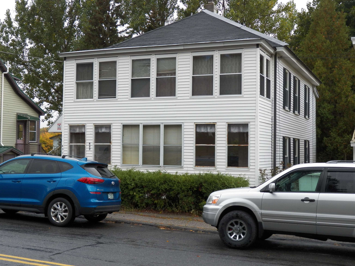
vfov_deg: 29.1
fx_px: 513
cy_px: 133
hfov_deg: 38.2
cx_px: 178
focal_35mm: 50
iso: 125
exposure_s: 1/160
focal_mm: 8.9
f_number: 3.6
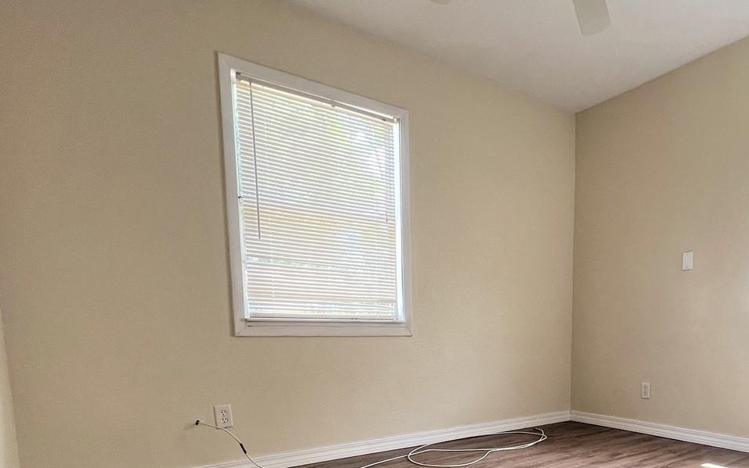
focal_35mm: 23
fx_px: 469
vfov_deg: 49.0
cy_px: 393
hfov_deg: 74.2
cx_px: 513
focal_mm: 1.57
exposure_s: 1/99
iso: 64
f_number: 1.8
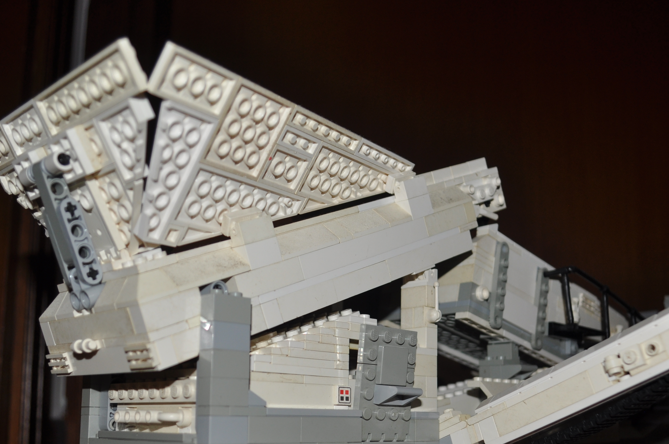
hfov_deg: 46.3
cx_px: 388
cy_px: 321
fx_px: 780
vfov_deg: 31.4
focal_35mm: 42
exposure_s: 1/60
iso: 200
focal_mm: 18
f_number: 3.5
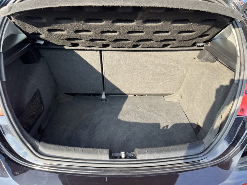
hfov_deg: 67.3
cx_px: 124
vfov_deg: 53.1
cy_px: 92
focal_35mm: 26
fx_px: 186
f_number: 1.6
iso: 40
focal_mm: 5.1
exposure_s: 1/236
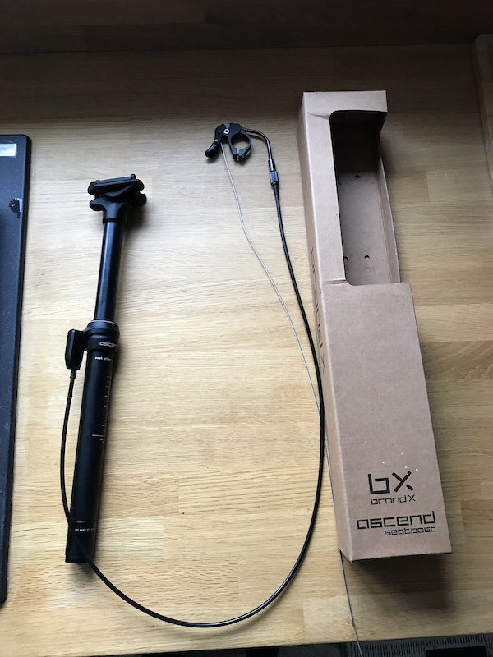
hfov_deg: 49.7
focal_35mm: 28
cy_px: 328
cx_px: 246
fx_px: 532
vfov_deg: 63.4
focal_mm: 3.99
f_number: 1.8
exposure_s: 1/17
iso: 50
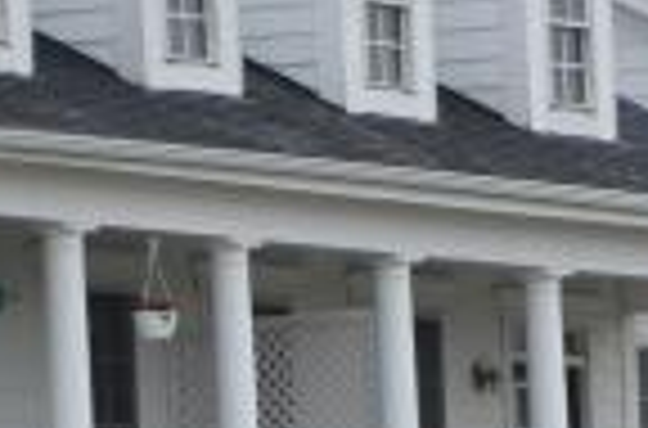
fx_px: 10478
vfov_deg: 2.3
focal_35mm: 584
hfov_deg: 3.5
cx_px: 1642
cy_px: 536
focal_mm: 70
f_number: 8
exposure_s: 1/250
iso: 400
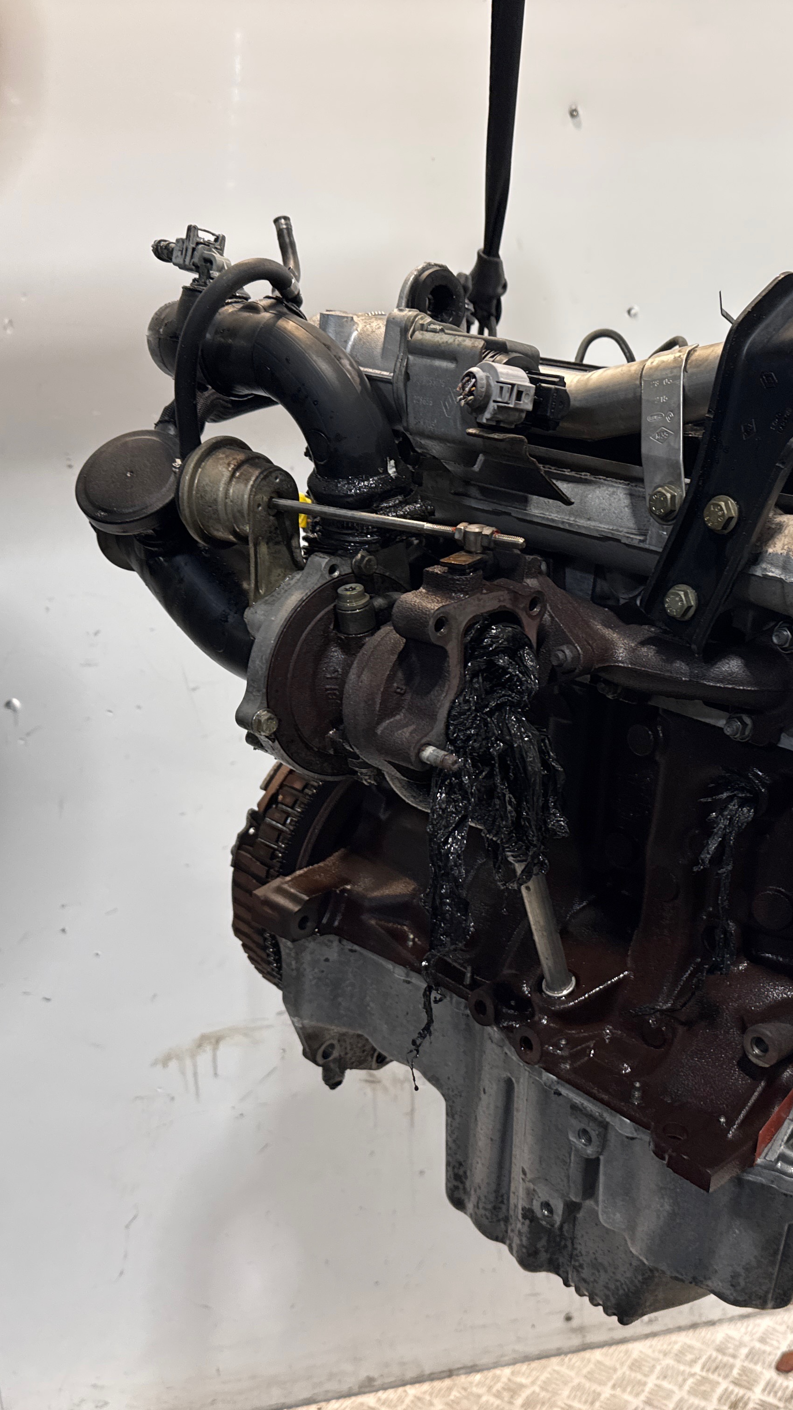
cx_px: 568
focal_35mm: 35
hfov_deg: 33.2
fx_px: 1309
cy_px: 704
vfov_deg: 56.6
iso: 100
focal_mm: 6.76
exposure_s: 1/100
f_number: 1.78
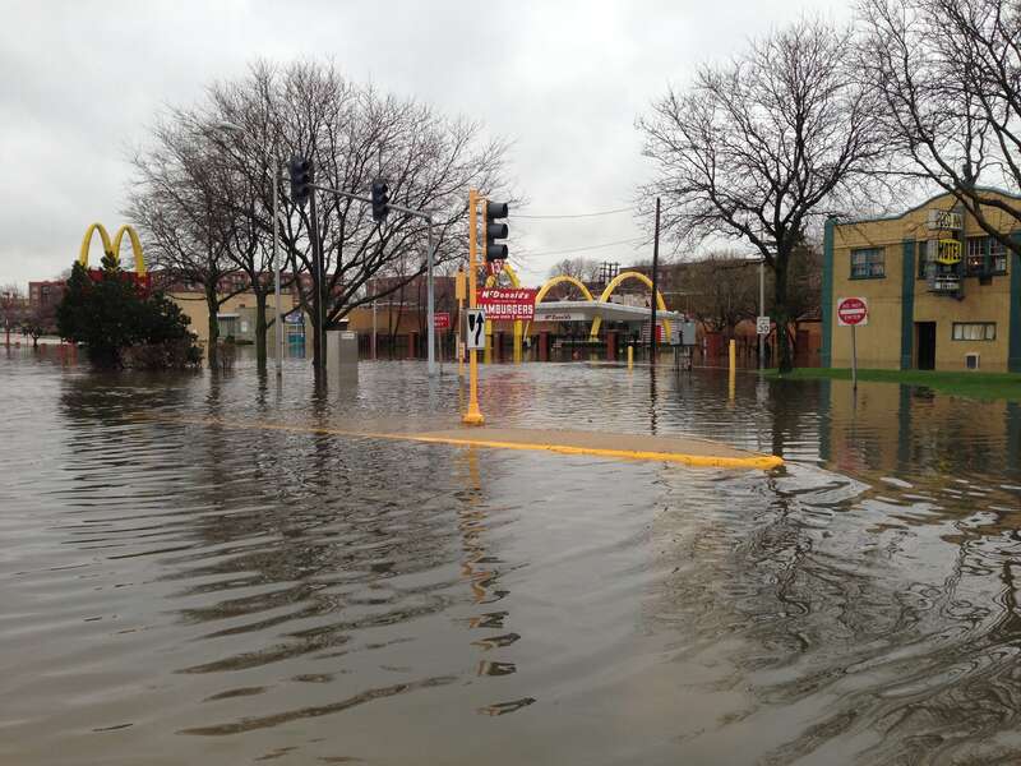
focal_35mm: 33
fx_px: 973
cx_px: 510
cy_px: 383
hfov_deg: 55.4
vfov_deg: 42.9
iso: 50
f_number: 2.4
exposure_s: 1/475
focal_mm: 4.13
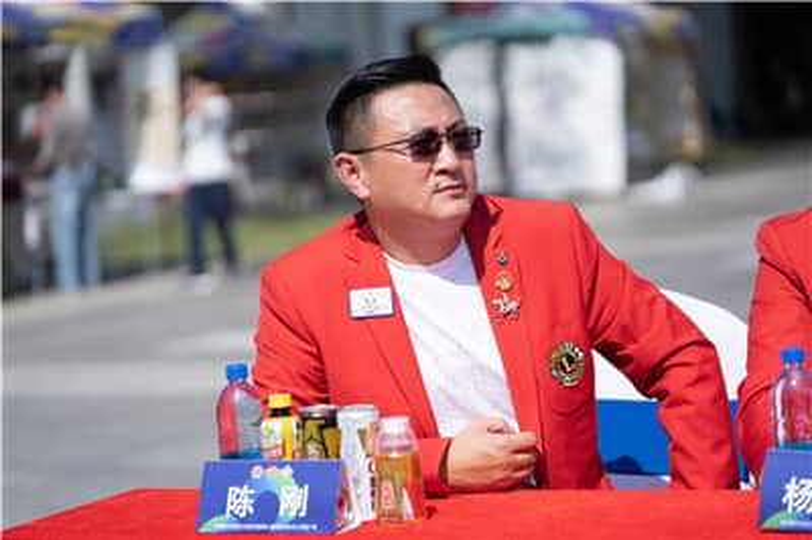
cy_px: 270
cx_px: 406
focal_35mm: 113
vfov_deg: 12.1
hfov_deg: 18.1
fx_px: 2547
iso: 200
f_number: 2.8
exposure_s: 1/3200
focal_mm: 113
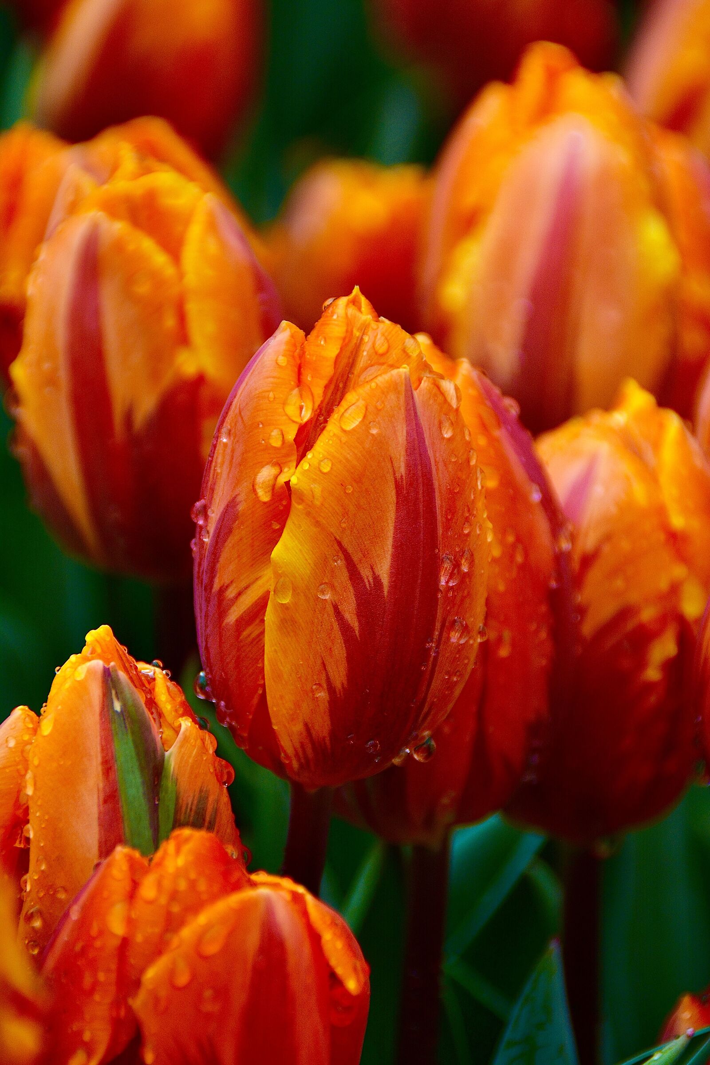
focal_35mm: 300
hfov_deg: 4.6
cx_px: 355
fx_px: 8874
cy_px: 532
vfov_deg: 6.9
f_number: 6.3
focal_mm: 200
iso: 320
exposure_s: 1/400
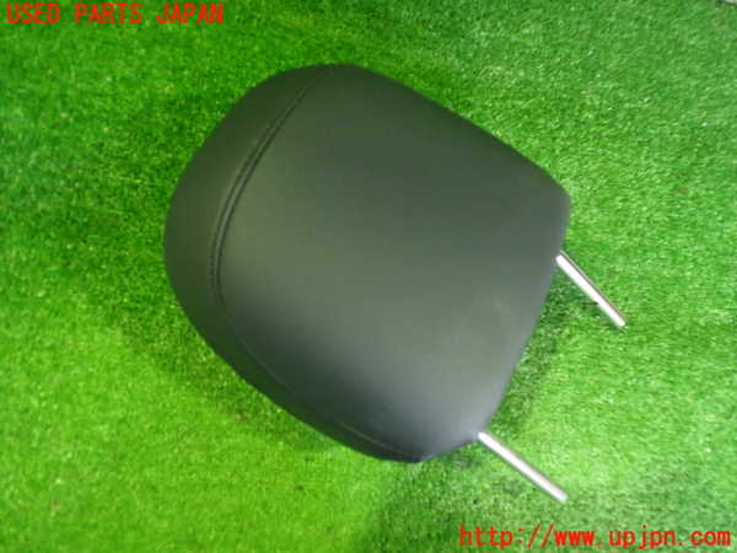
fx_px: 639
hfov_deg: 60.0
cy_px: 276
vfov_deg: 46.8
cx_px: 368
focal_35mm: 30
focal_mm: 5.4
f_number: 2.3
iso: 800
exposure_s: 1/20
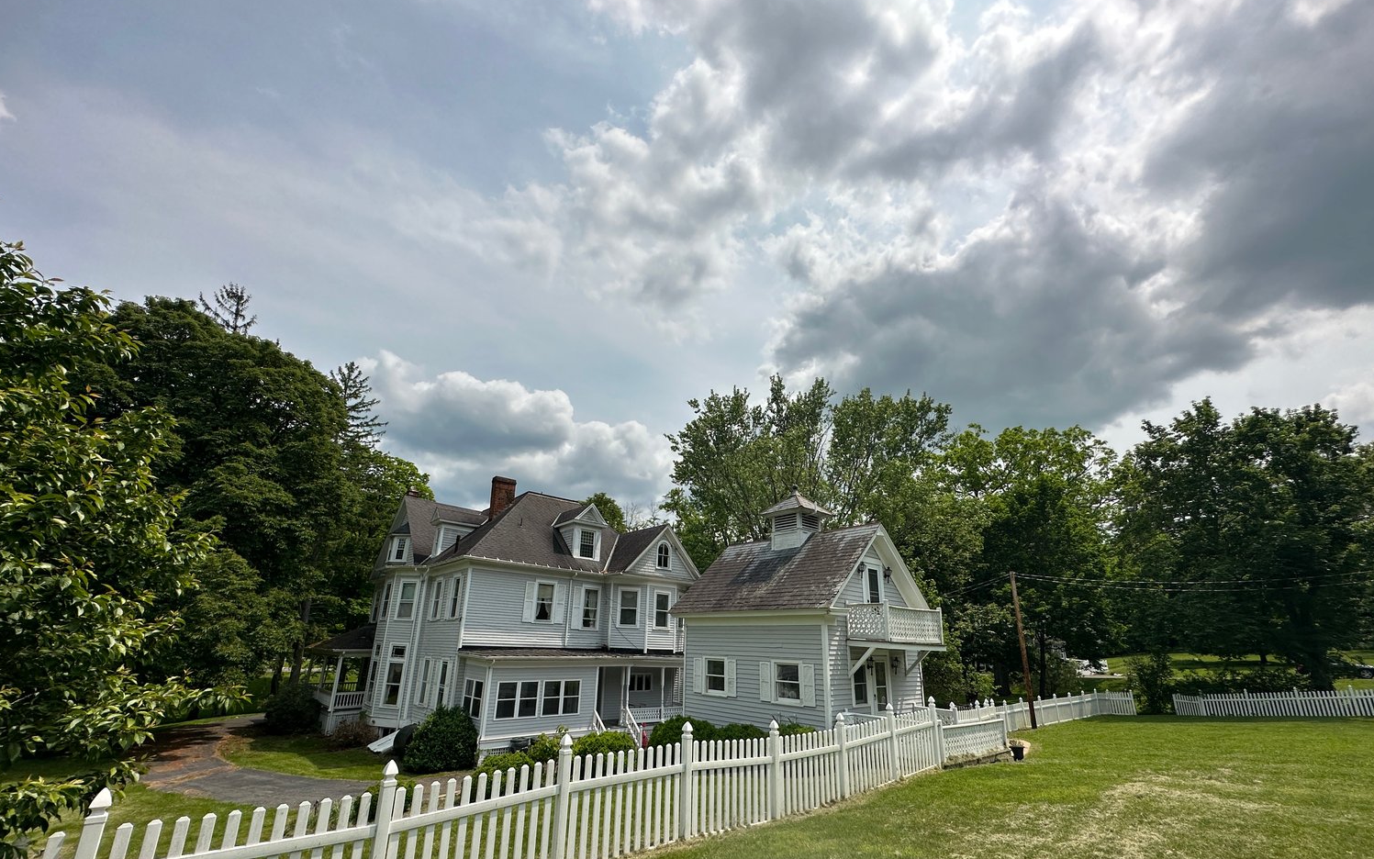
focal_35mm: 15
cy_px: 478
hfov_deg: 101.5
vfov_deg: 74.6
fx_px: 562
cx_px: 685
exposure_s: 1/4292
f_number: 2.2
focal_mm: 2.22
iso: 50
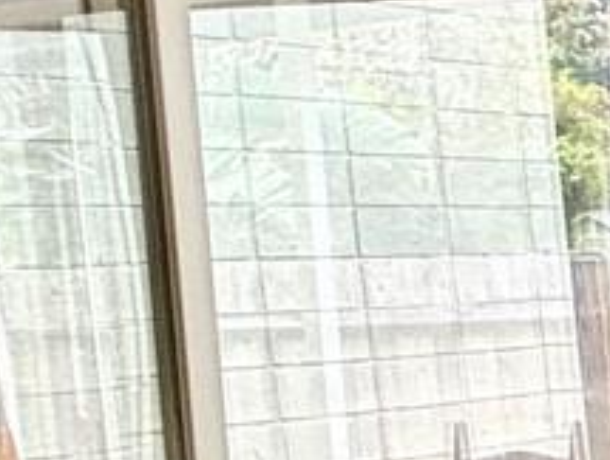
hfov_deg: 11.5
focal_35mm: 104
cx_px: 1799
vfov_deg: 14.2
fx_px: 1836
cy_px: 378
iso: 50
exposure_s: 1/130
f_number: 2.2
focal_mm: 2.22
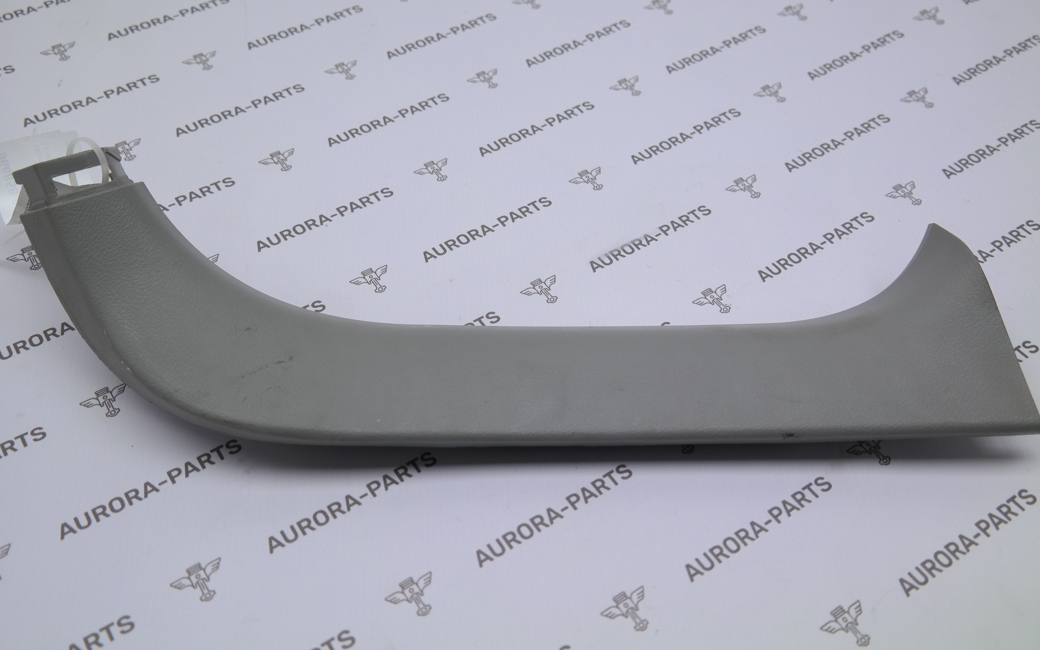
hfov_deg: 58.1
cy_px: 285
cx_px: 526
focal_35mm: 33
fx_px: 935
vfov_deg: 38.3
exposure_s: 1/80
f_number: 3.5
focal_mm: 20
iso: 100
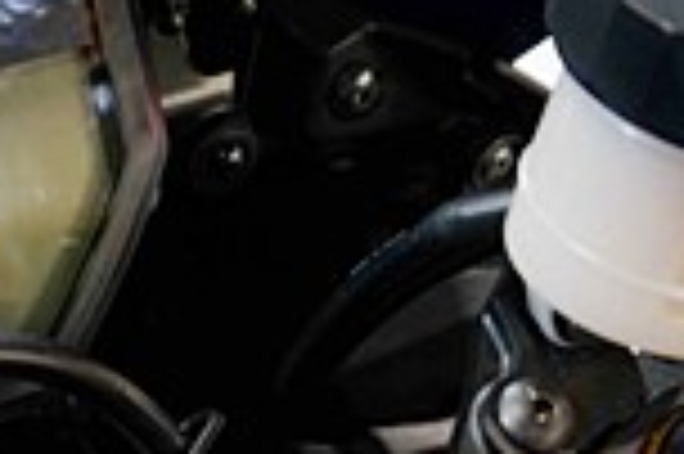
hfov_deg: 20.7
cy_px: 582
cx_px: -14
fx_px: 1803
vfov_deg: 13.8
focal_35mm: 95
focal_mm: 16
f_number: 4
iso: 640
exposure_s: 1/60
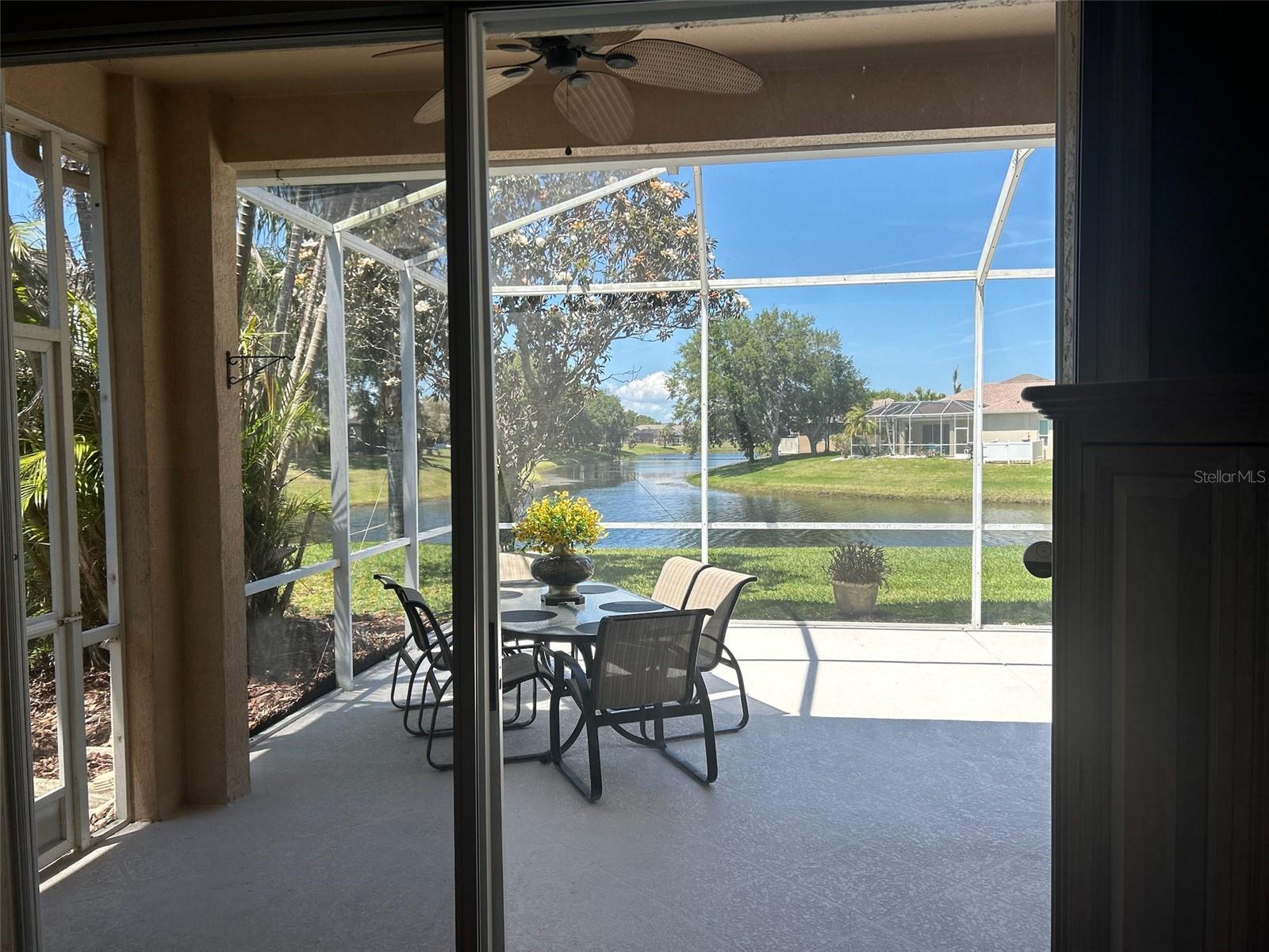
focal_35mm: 26
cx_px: 634
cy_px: 476
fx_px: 953
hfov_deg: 67.3
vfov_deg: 53.1
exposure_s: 1/1377
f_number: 1.5
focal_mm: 5.7
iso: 50
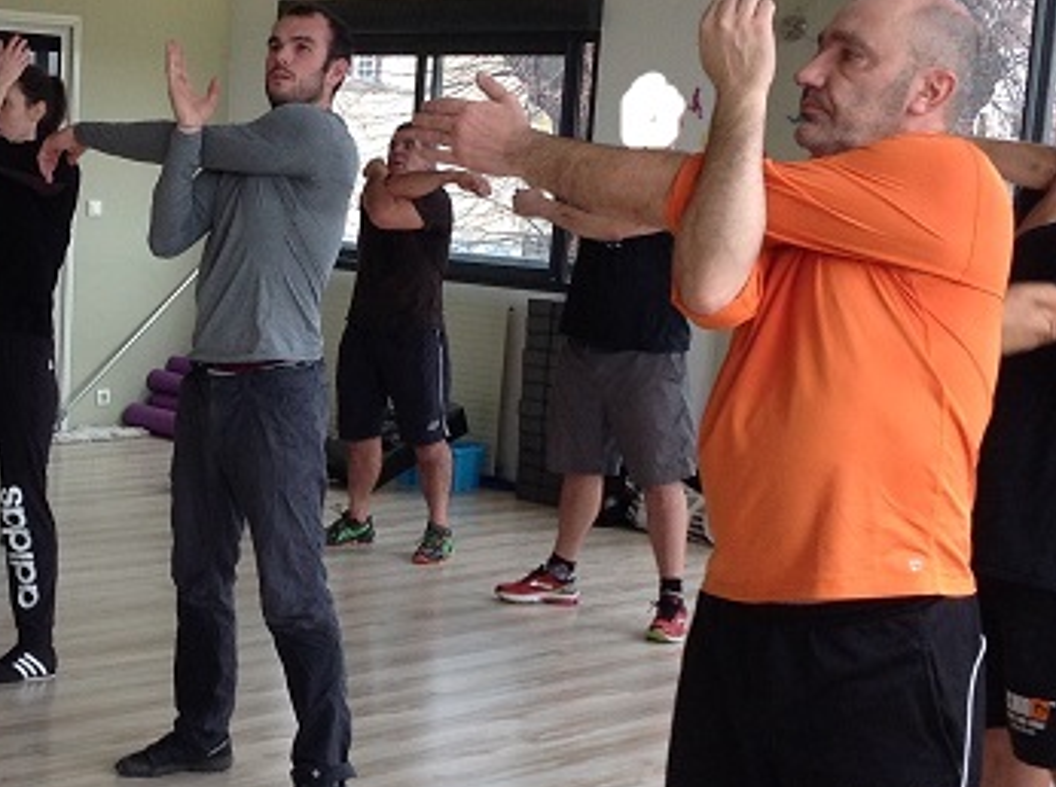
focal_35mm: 81
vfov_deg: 18.1
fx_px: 2466
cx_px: 198
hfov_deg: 23.8
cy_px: 468
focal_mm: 4.28
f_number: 2.4
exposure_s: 1/60
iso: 80
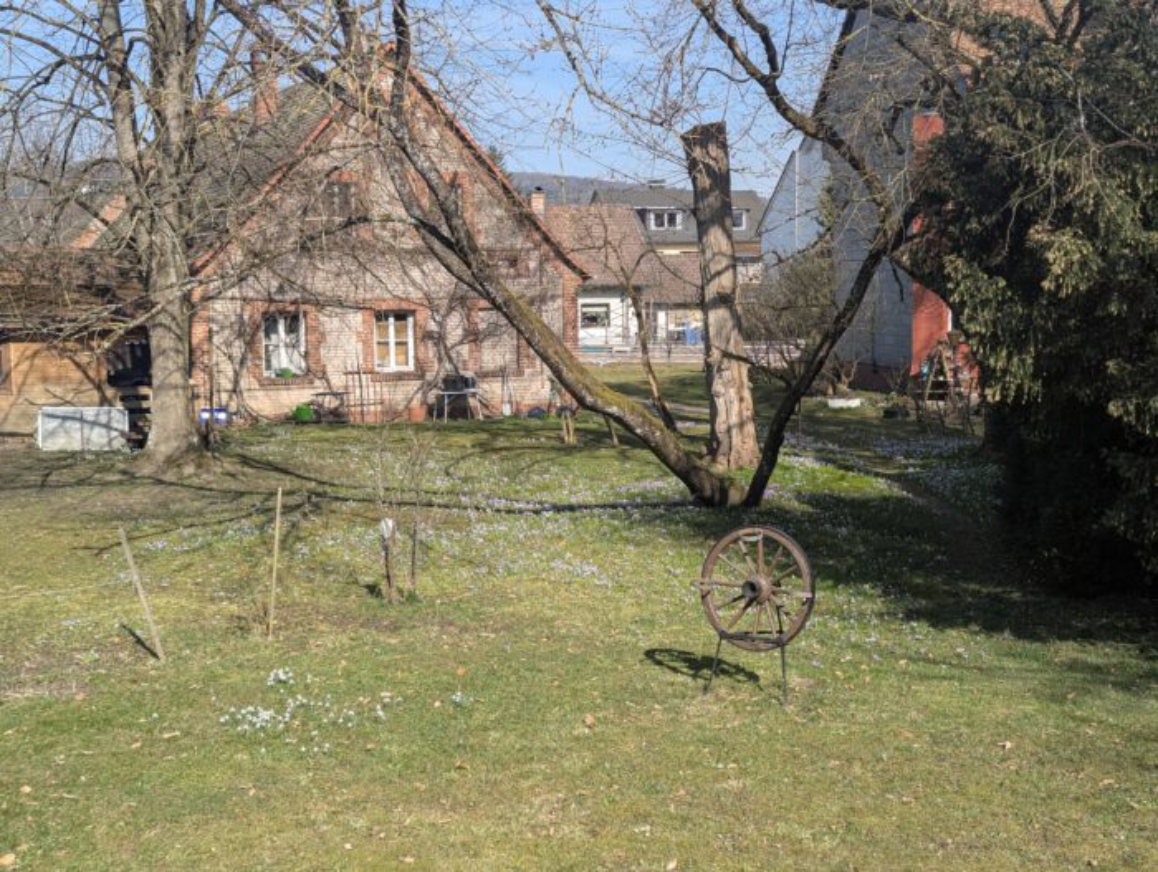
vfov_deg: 30.3
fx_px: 1608
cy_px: 436
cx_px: 579
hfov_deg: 39.6
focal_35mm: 48
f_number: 1.85
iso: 43
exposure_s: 1/1520
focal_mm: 6.81
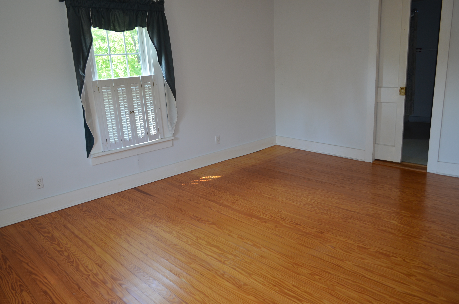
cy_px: 152
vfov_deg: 47.7
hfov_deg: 67.5
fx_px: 344
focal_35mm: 27
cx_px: 230
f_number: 3.5
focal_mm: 18
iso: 400
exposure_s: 1/60
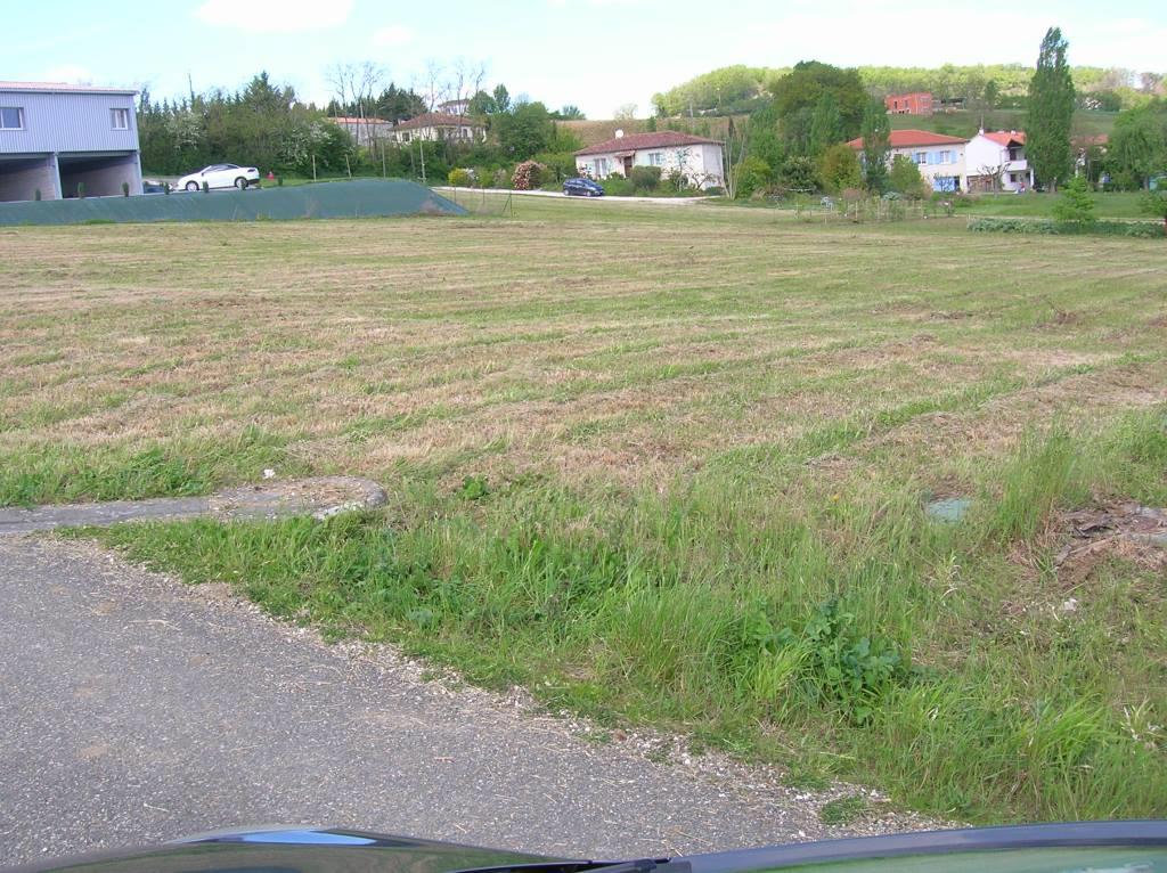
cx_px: 584
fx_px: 1179
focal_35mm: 35
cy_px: 436
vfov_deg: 40.6
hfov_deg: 52.7
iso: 50
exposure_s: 1/107
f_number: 4.9
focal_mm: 5.8
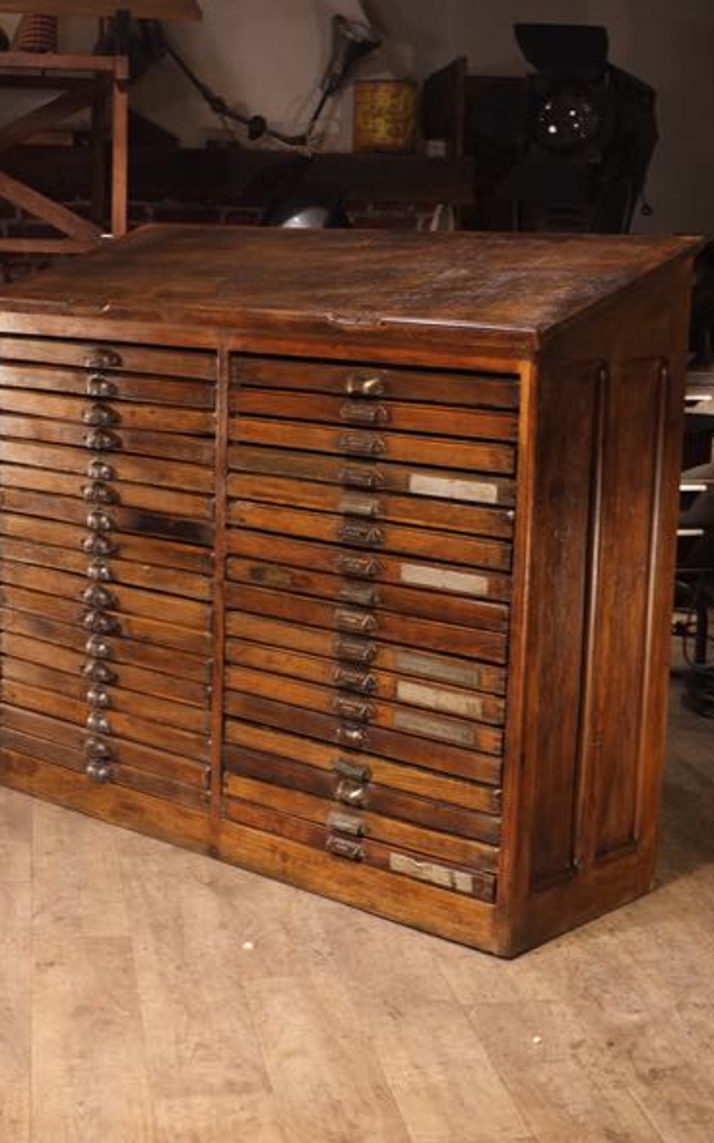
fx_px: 1713
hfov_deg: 23.5
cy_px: 565
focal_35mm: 55
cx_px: 340
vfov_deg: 36.9
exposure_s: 1/125
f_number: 4
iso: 2500
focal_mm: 35
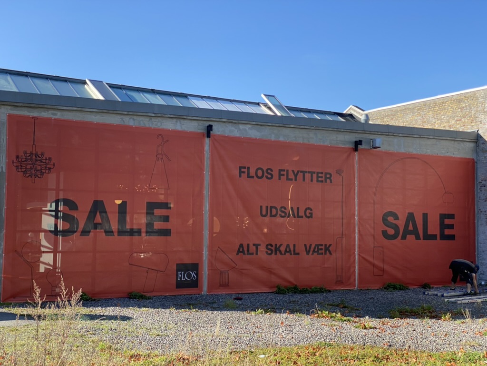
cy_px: 183
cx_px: 244
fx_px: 732
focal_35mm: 52
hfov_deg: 36.8
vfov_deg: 28.0
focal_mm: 6
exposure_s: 1/1142
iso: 20
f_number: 2
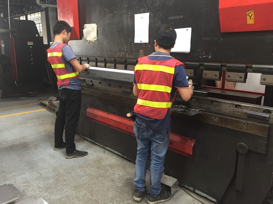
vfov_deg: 48.2
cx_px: 136
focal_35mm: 29
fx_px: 229
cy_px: 102
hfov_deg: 61.7
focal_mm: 4.15
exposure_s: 1/33
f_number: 2.2
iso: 200
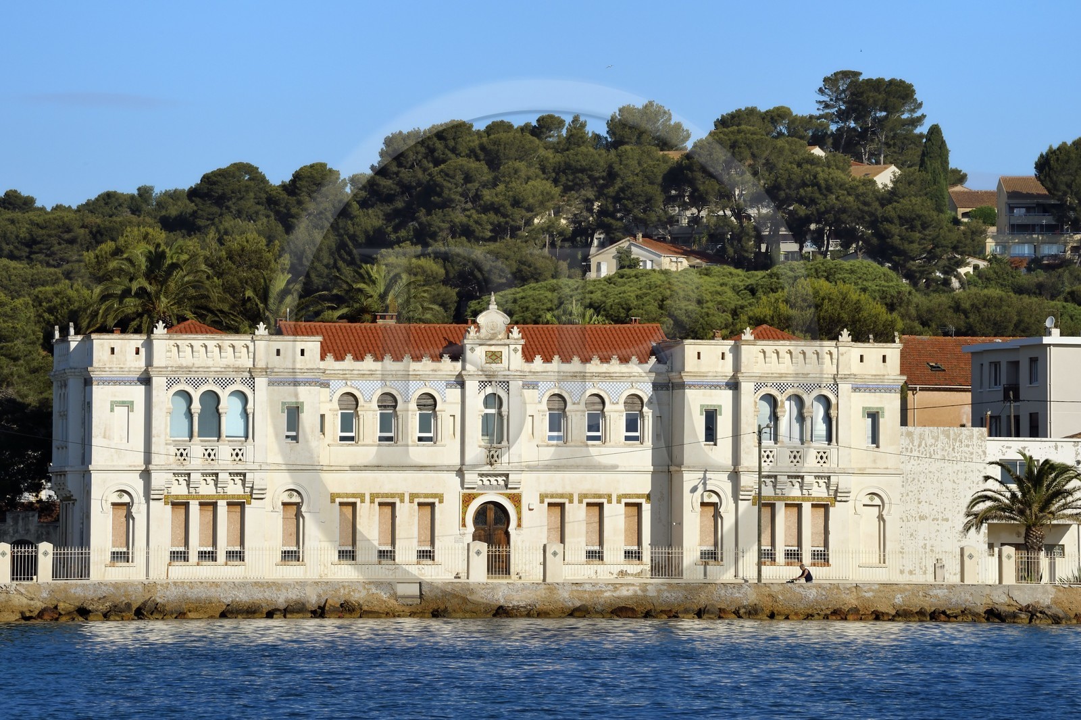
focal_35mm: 200
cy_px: 360
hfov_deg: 10.3
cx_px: 540
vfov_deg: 6.9
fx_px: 6004
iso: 200
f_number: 16
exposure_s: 1/400
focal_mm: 200
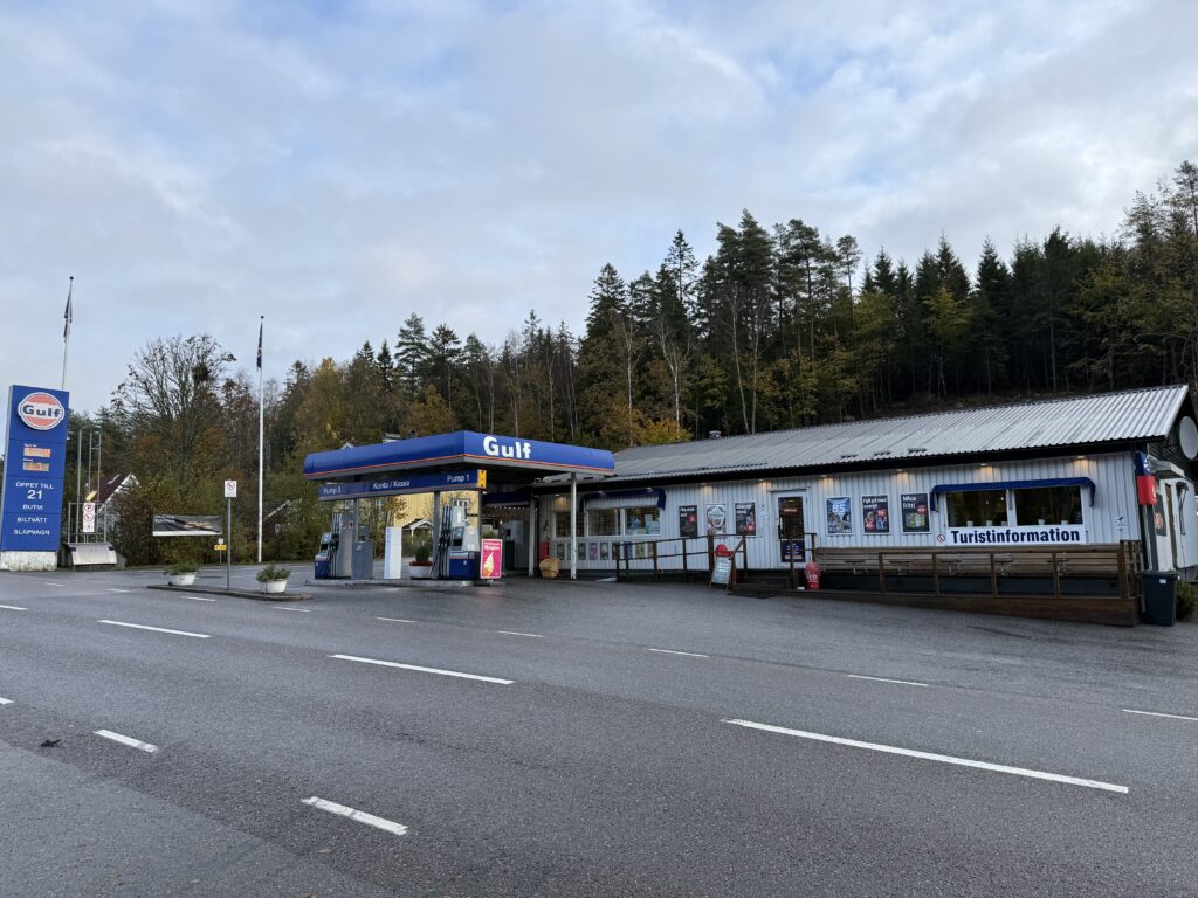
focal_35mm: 24
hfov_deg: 71.6
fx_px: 831
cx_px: 599
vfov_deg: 56.8
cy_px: 449
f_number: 1.78
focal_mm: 6.76
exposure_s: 1/1032
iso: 80
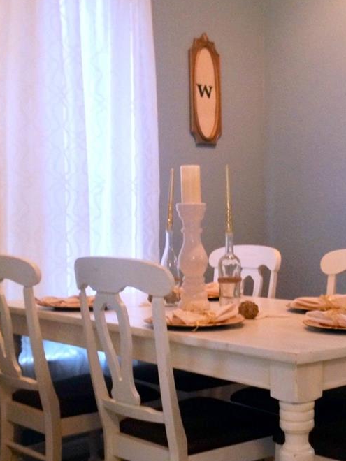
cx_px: 265
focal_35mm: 60
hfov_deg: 24.1
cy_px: 276
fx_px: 800
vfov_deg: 32.1
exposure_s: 1/20
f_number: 2.4
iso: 320
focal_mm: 4.12
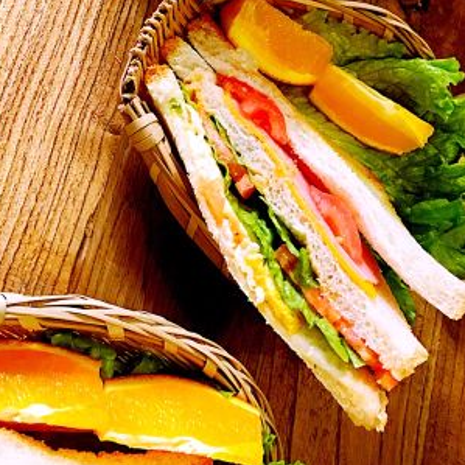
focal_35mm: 60
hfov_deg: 28.6
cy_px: 157
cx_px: 201
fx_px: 912
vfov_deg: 28.4
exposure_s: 1/17
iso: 100
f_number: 2.2
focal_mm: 4.15
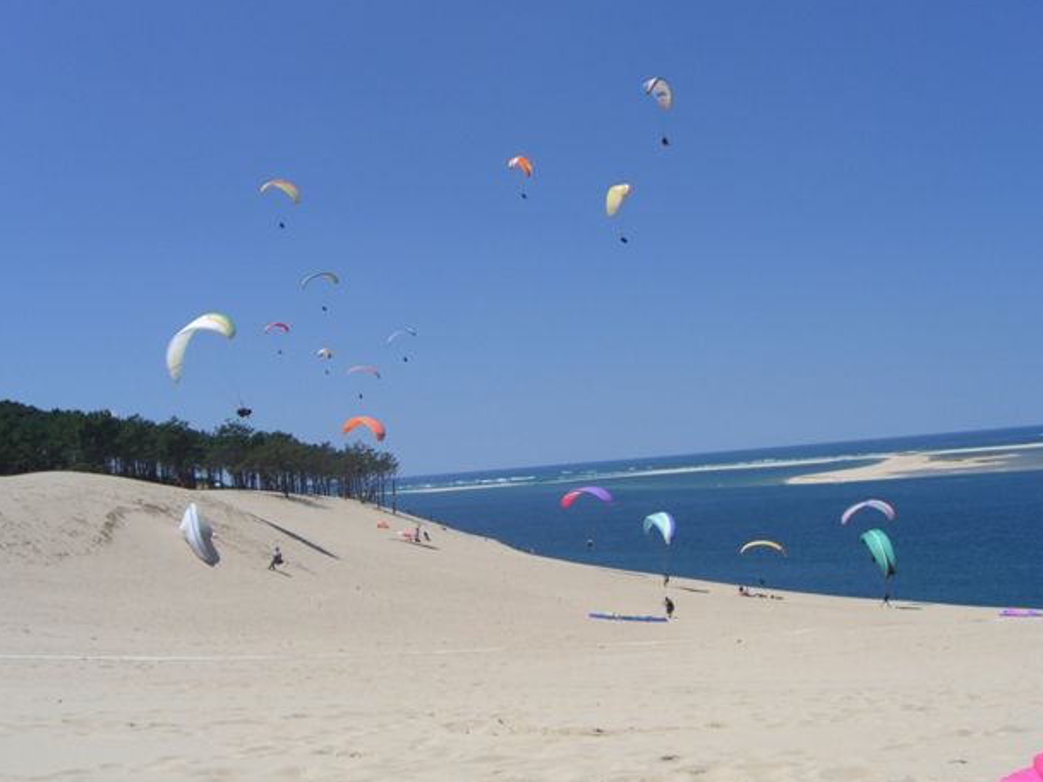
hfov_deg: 46.8
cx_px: 515
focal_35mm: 40
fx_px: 1205
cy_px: 405
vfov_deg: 36.0
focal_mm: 7.9
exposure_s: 1/320
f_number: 8
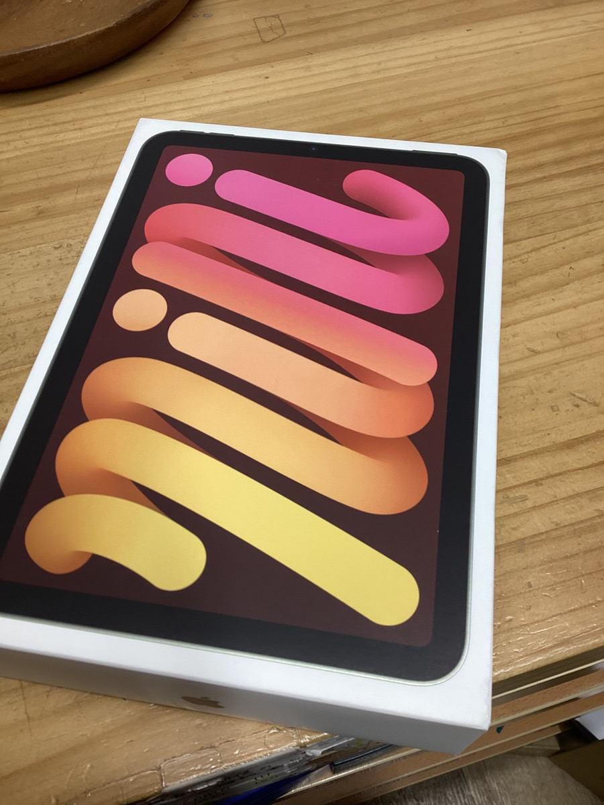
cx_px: 302
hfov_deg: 45.4
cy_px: 402
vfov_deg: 58.4
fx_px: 721
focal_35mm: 31
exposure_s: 1/60
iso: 50
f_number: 2.4
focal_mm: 3.3
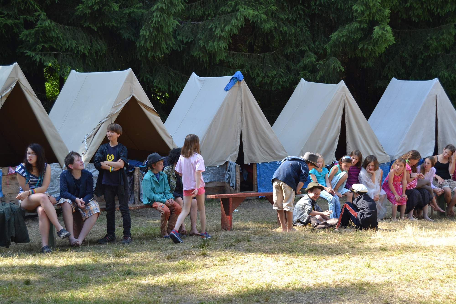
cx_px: 228
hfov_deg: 33.4
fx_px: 760
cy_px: 152
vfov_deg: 22.6
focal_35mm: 60
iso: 200
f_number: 5.6
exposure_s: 1/125
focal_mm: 40
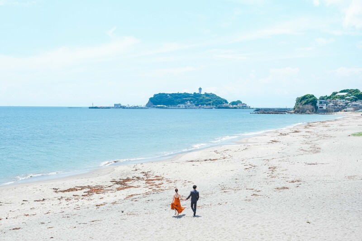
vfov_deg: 31.9
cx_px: 181
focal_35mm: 42
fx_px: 422
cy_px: 120
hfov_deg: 46.4
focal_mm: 28.3
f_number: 5.6
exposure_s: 1/400
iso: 160
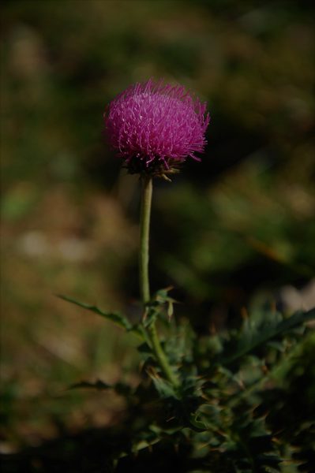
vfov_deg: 18.2
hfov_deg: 12.2
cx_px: 158
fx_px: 1479
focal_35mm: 112
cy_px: 236
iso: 200
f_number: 5.6
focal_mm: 75
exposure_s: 1/800
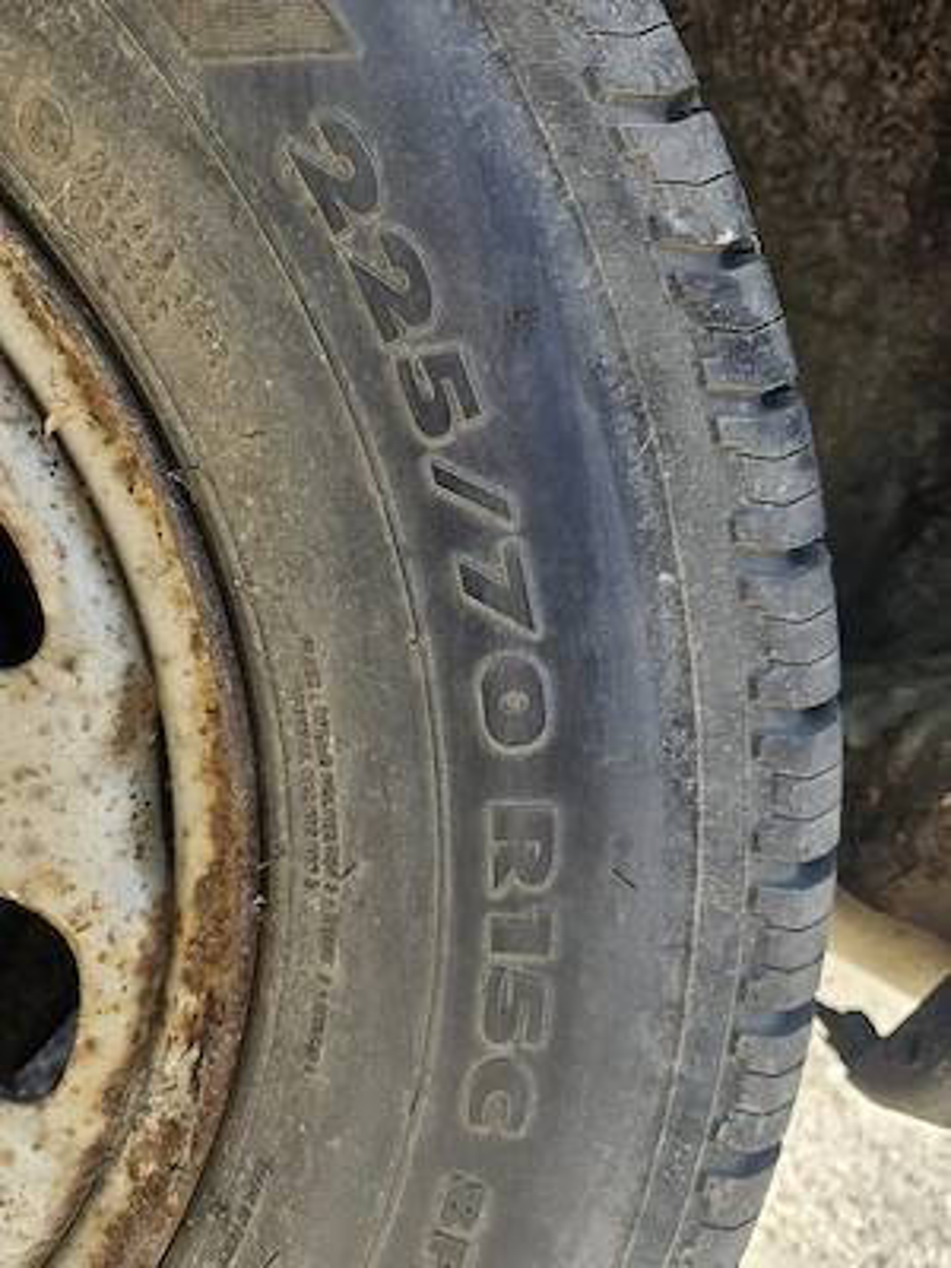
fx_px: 843
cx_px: 476
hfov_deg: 58.9
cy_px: 634
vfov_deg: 73.9
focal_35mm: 23
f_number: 1.8
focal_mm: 5.4
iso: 25
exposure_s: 1/172
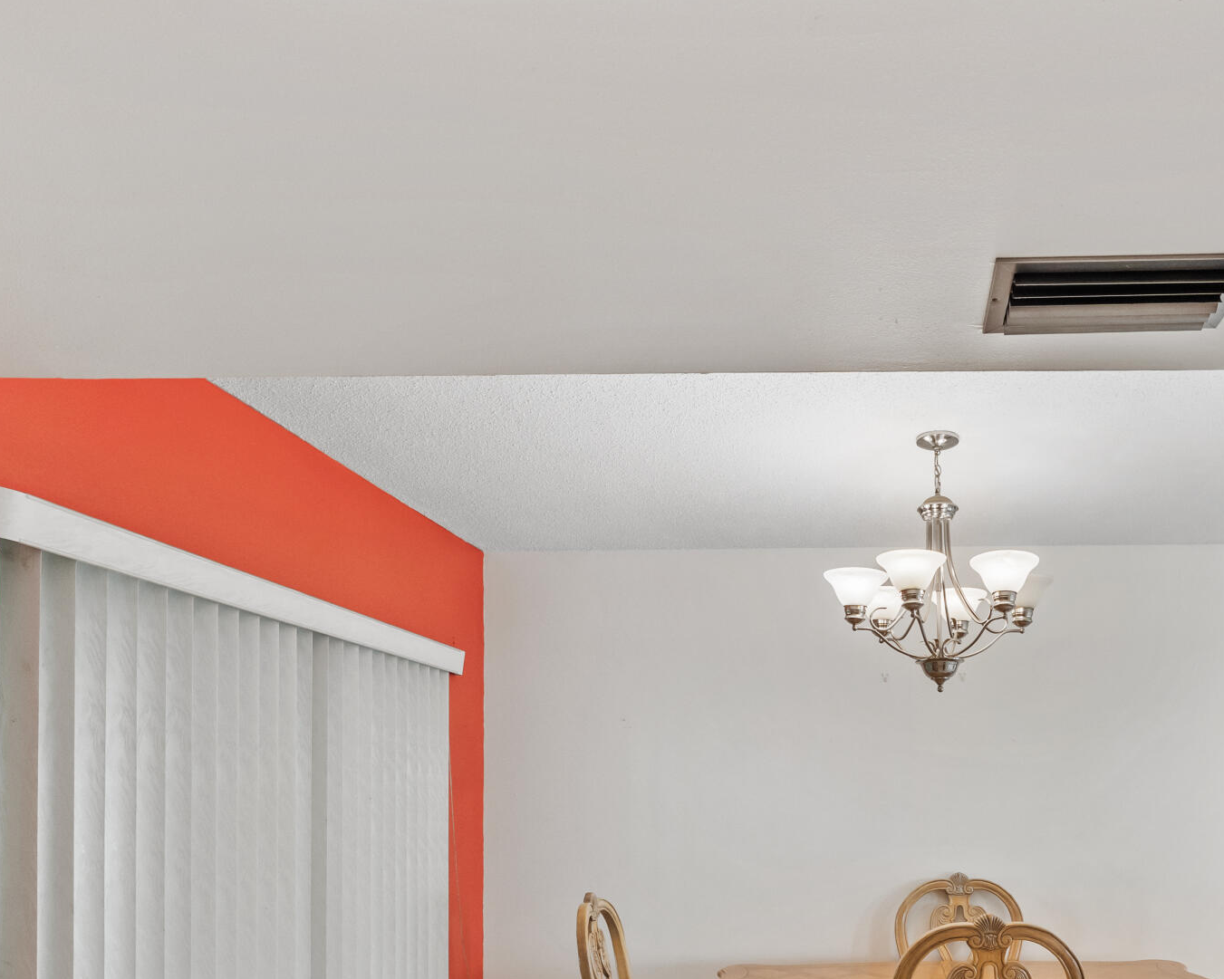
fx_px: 906
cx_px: 862
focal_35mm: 25
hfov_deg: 65.4
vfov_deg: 52.1
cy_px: 822
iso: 1000
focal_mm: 12
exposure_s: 1/20
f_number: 6.3
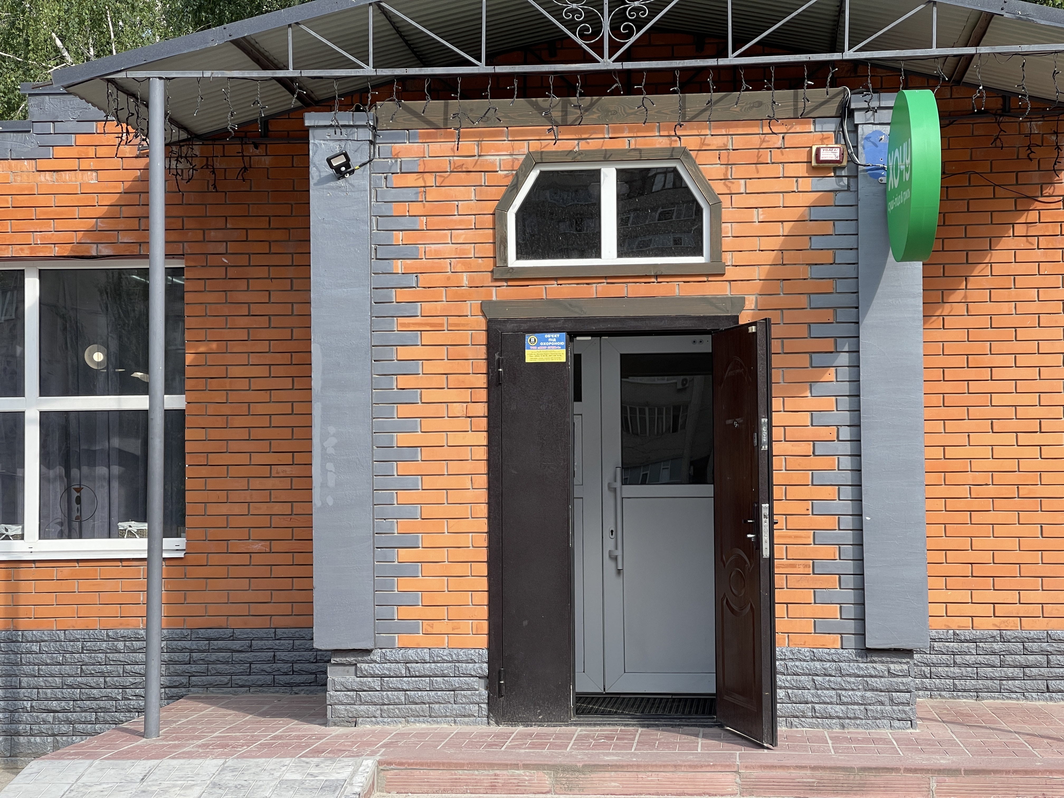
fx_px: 1967
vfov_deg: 22.9
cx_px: 532
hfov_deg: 30.3
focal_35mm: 64
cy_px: 399
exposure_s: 1/423
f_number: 2.2
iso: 20
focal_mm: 7.5
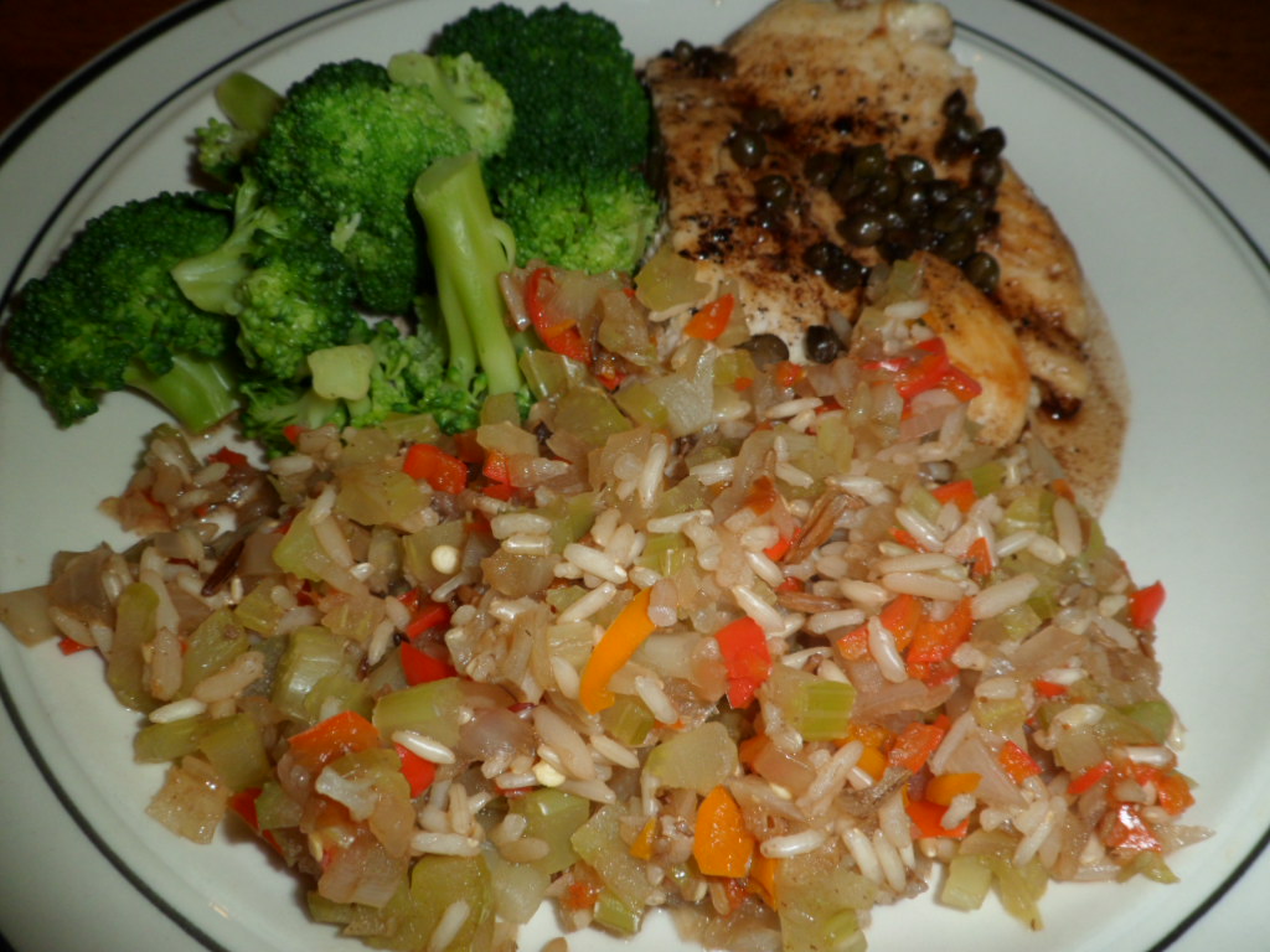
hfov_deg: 65.3
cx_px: 635
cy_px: 476
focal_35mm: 27
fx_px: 991
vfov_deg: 51.4
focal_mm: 4.9
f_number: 9.2
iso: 100
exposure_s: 1/15
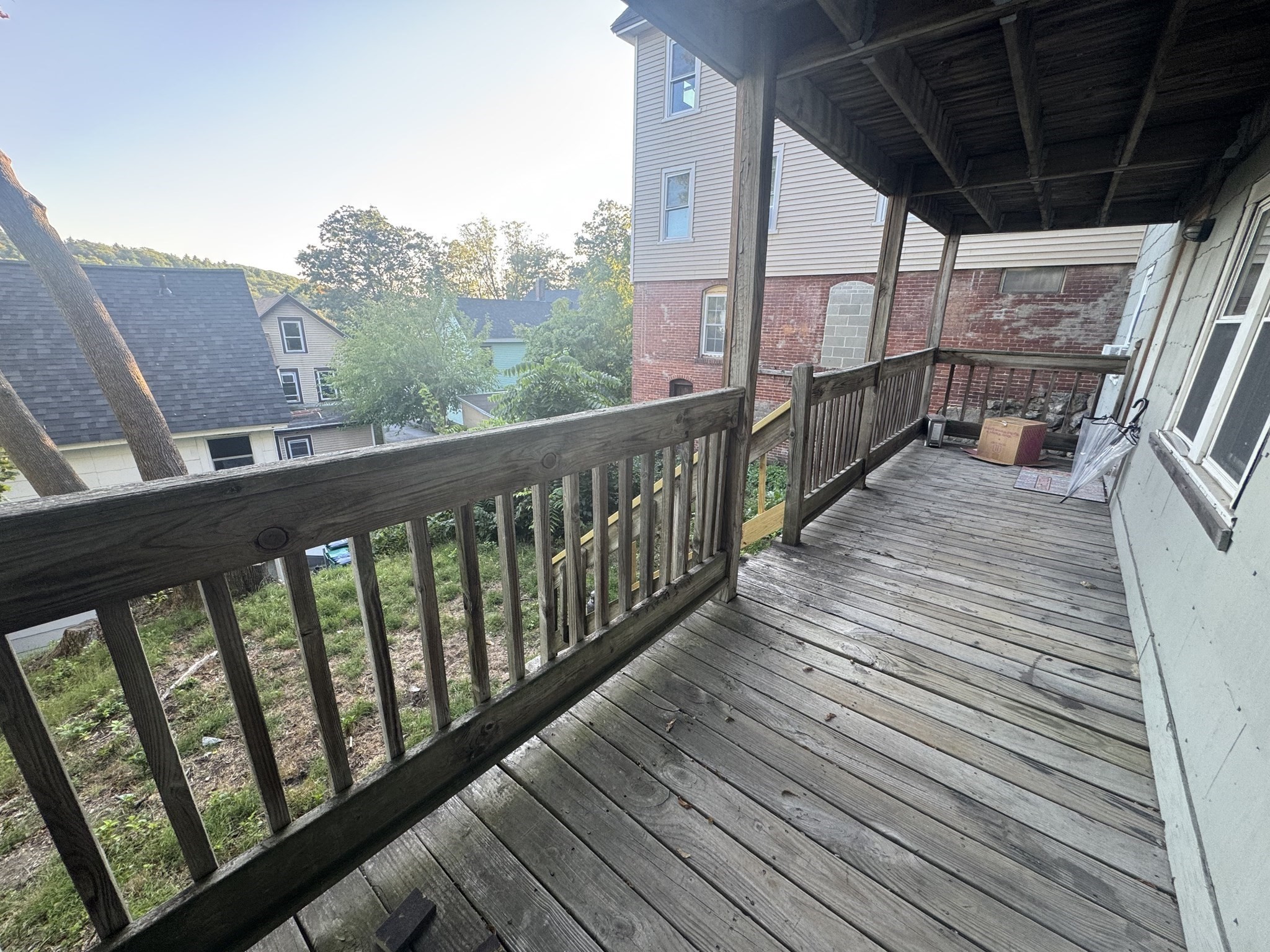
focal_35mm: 14
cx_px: 635
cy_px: 476
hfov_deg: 102.1
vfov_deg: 85.7
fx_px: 514
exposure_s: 1/99
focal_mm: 2.22
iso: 100
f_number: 2.2
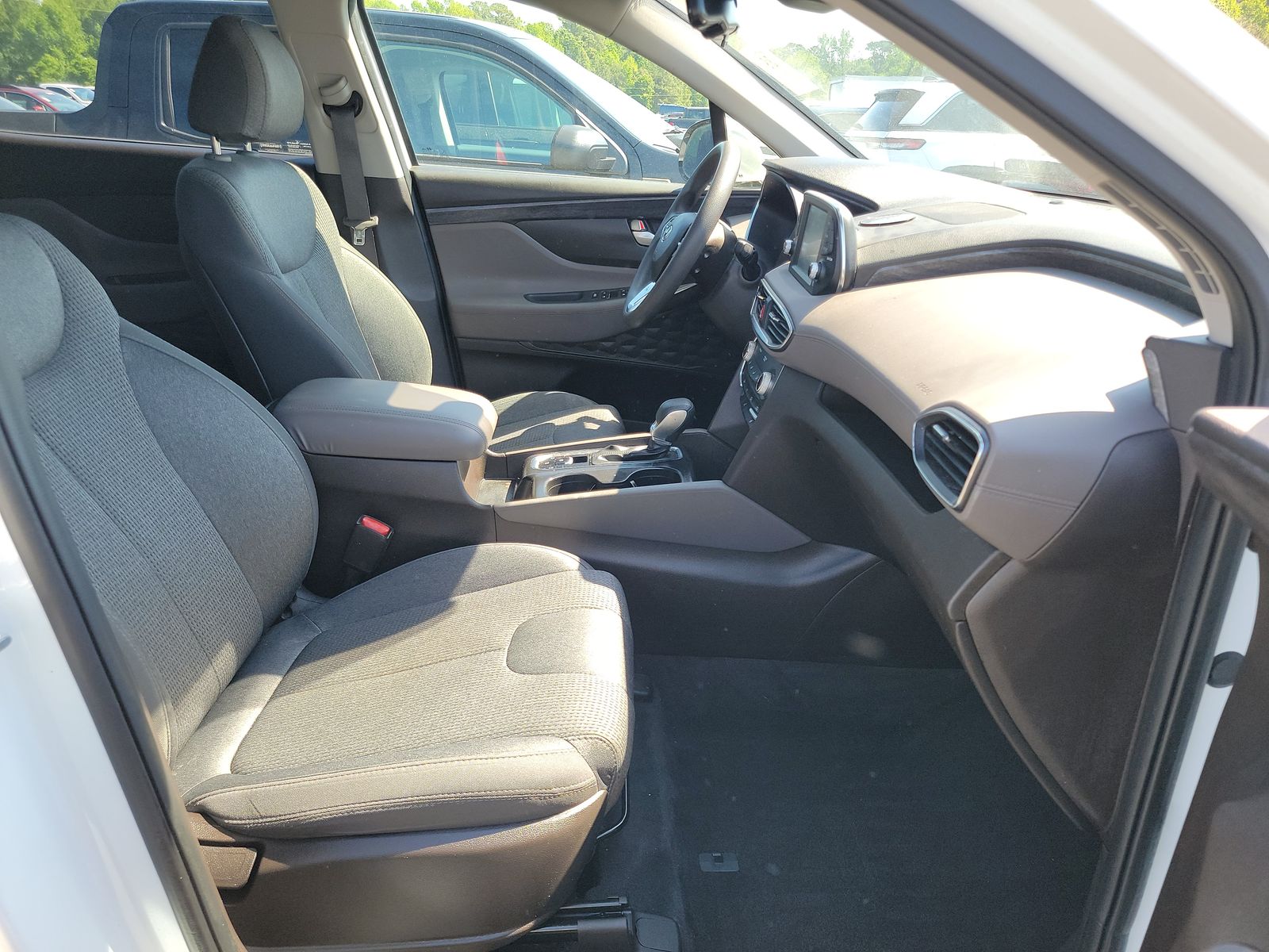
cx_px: 634
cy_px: 476
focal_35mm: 24
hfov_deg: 71.6
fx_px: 880
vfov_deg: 56.8
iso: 77
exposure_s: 1/119
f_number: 1.8
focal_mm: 6.7
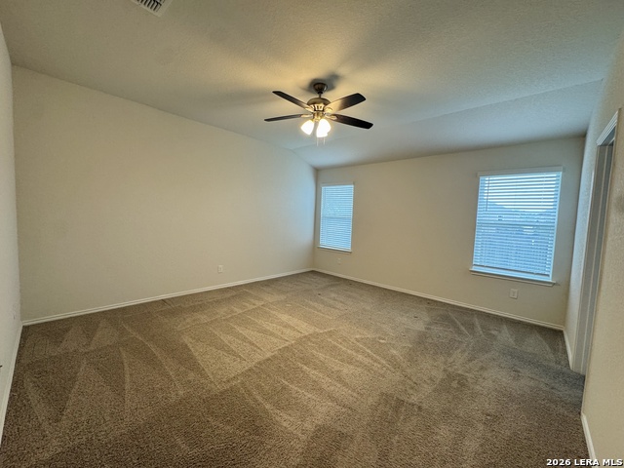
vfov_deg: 85.7
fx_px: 252
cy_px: 234
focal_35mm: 14
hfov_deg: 102.1
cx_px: 312
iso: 200
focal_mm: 2.22
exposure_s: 1/60
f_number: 2.2
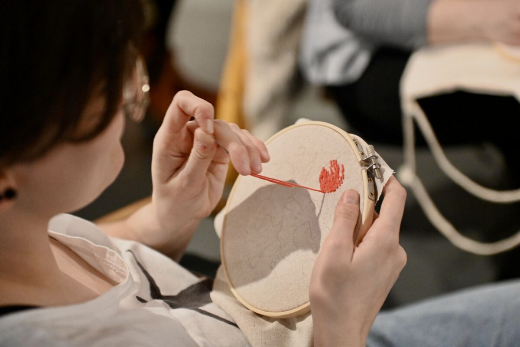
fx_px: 1011
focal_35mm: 70
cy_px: 174
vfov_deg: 19.5
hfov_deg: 28.8
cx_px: 260
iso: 8000
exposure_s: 1/250
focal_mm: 70
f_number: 3.2
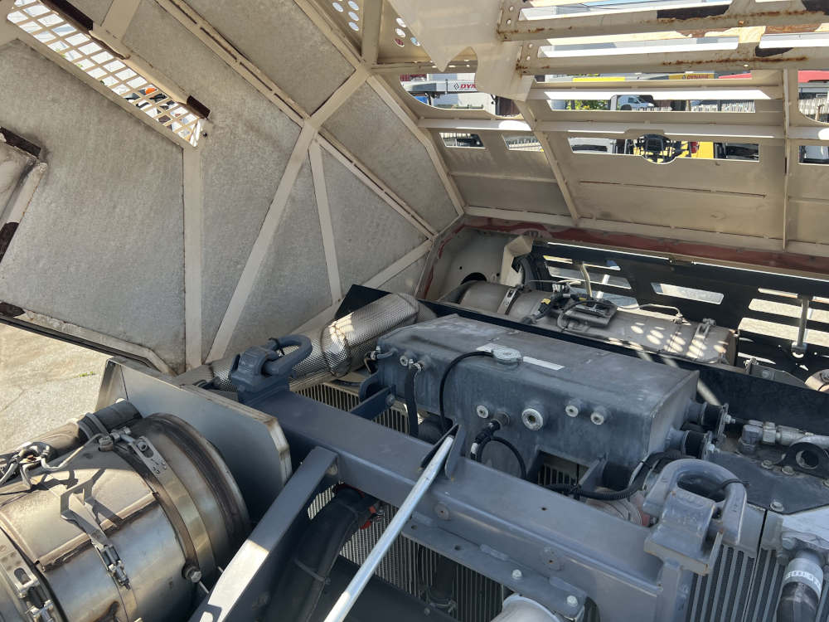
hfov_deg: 67.3
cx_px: 414
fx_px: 623
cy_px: 311
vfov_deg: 53.1
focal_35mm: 26
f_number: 1.5
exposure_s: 1/775
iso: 50
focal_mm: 5.7
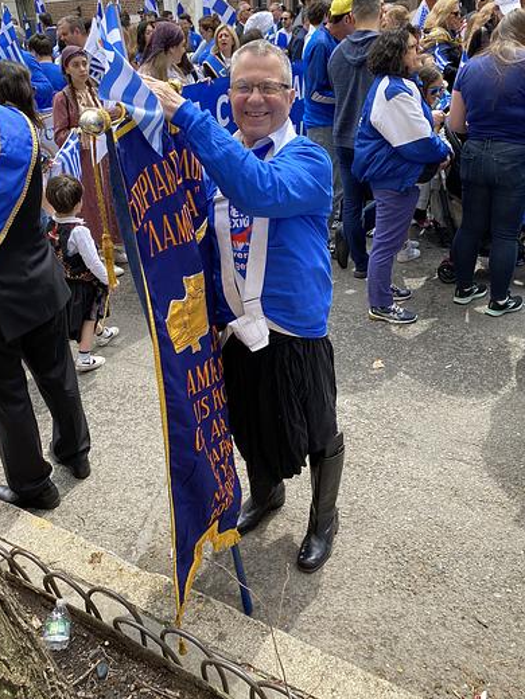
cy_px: 331
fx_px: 607
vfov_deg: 59.9
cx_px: 269
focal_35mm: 30
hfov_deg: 46.8
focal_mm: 4.25
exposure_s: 1/364
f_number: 1.8
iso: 32
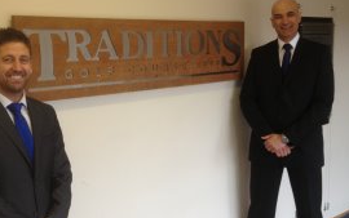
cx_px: 147
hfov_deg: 36.8
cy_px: 114
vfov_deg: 23.6
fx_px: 523
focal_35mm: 55
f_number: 2.4
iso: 50
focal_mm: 4.28
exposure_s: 1/40
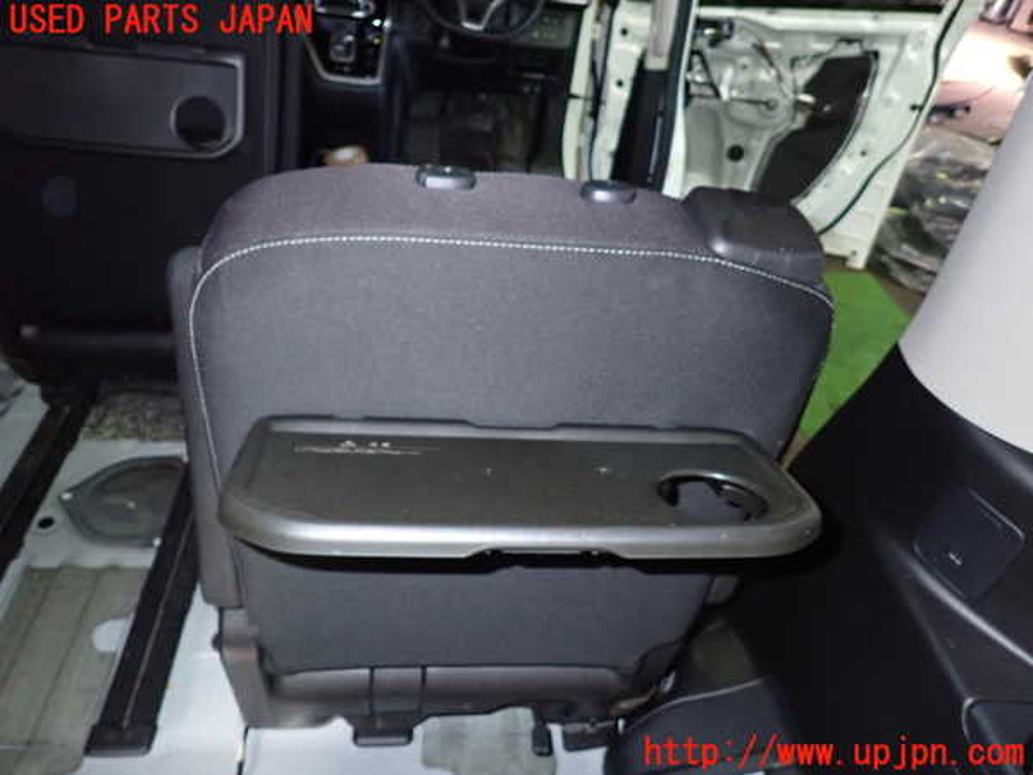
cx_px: 516
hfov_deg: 69.4
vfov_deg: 54.9
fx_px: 746
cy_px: 388
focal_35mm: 25
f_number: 5.6
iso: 800
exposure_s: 1/30
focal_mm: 4.5
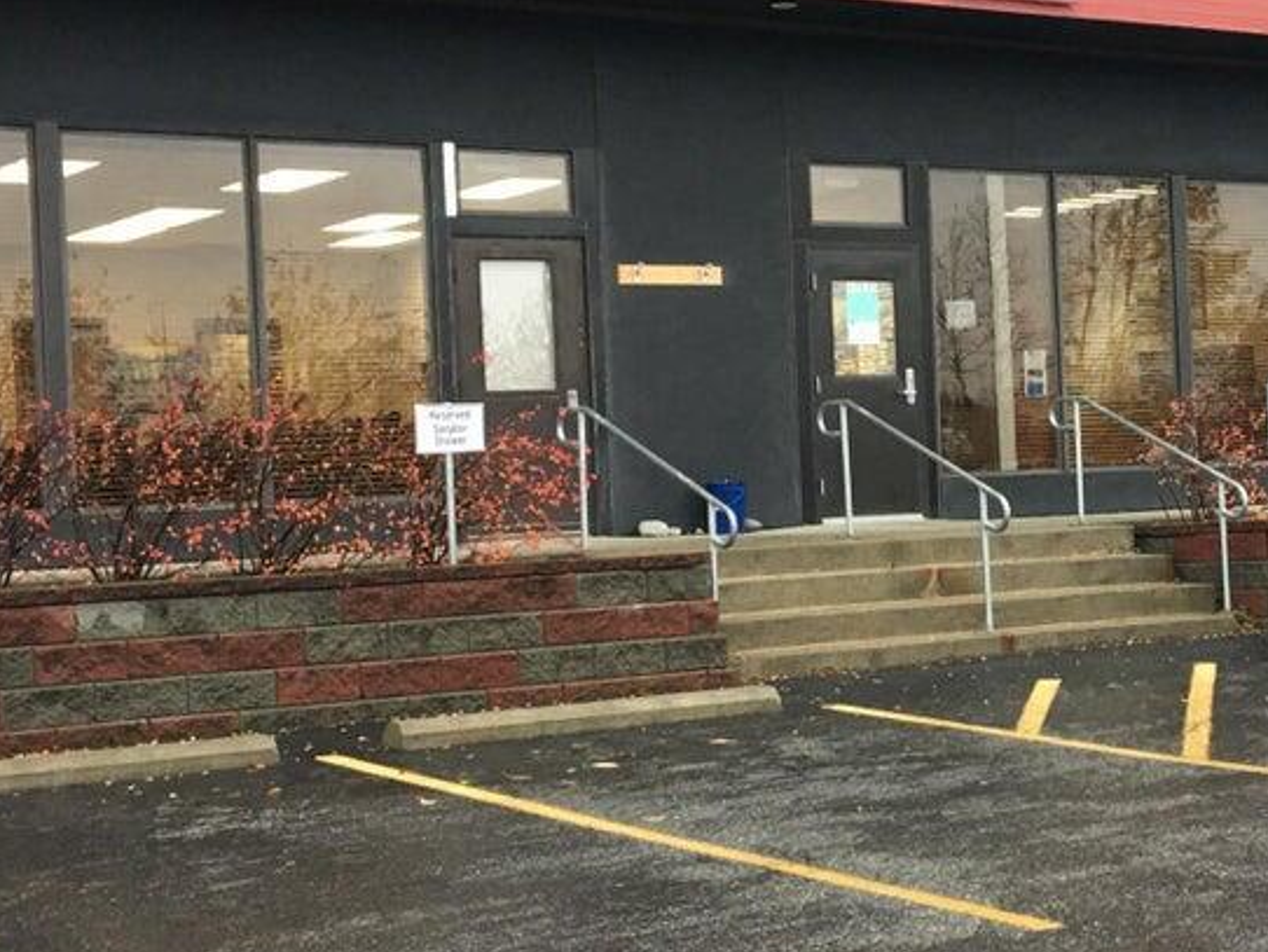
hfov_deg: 26.3
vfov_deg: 20.2
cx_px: 974
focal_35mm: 73
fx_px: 2675
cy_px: 447
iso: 40
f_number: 2.2
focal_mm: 4.15
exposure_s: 1/30
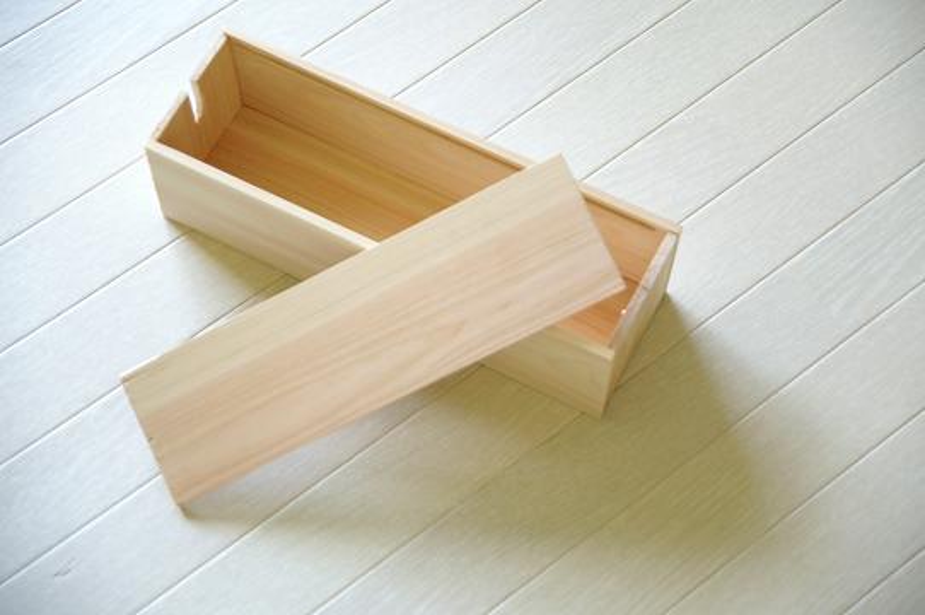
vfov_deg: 18.1
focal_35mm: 75
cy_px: 308
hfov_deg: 27.0
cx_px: 462
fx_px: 1925
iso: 800
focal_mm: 50
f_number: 2.8
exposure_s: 1/90
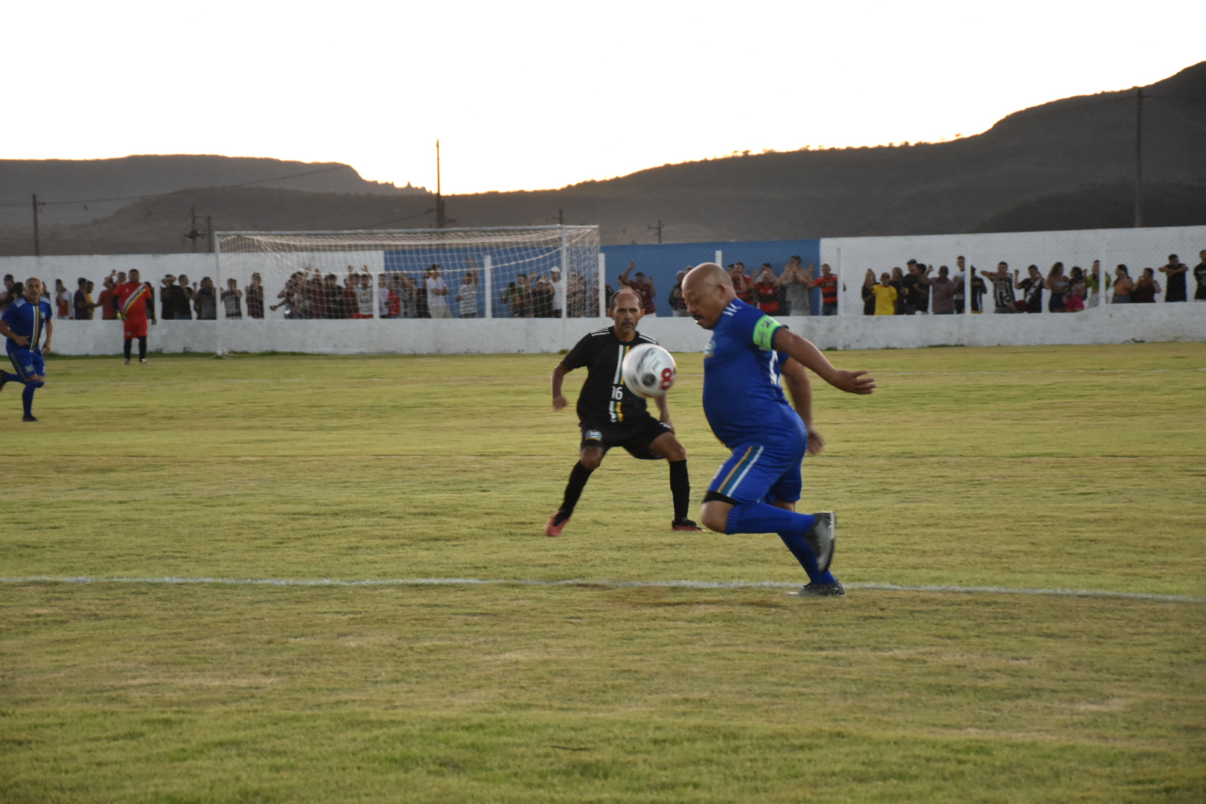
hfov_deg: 17.1
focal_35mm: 120
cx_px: 603
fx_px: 4020
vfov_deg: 11.4
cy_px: 402
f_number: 5.6
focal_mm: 80
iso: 2000
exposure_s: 1/100
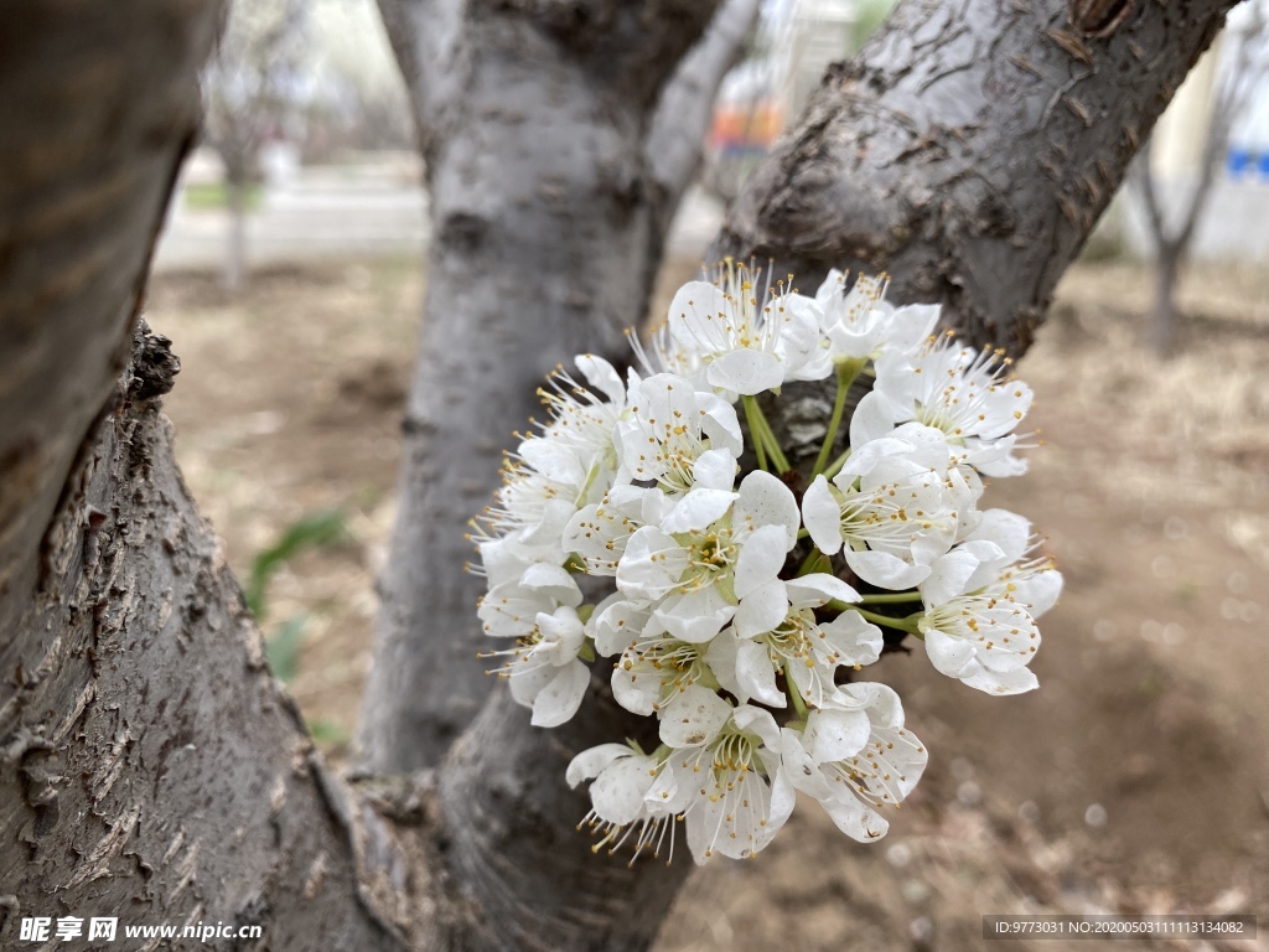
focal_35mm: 26
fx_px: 953
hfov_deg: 67.3
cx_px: 634
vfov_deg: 53.1
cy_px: 476
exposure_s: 1/276
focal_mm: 4.25
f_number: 1.8
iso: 32
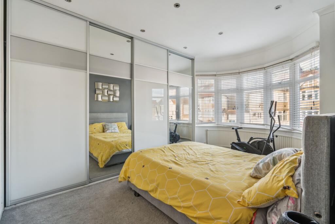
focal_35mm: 16
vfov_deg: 73.8
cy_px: 112
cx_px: 168
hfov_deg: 96.7
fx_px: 149
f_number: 6.3
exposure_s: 1/50
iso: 1600
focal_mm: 16
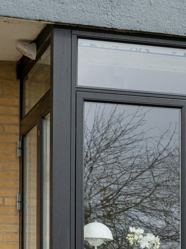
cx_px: 210
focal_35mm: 132
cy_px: 272
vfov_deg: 14.6
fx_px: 946
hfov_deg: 11.1
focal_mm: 34
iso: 800
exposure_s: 1/320
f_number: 10
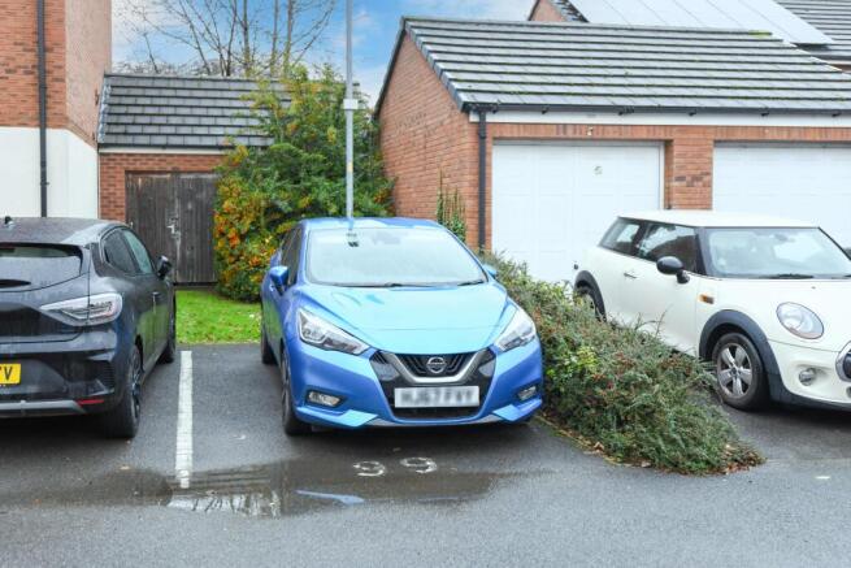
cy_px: 284
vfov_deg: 37.9
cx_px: 426
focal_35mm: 35
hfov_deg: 54.4
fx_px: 827
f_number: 6.3
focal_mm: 35
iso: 800
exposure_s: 1/160
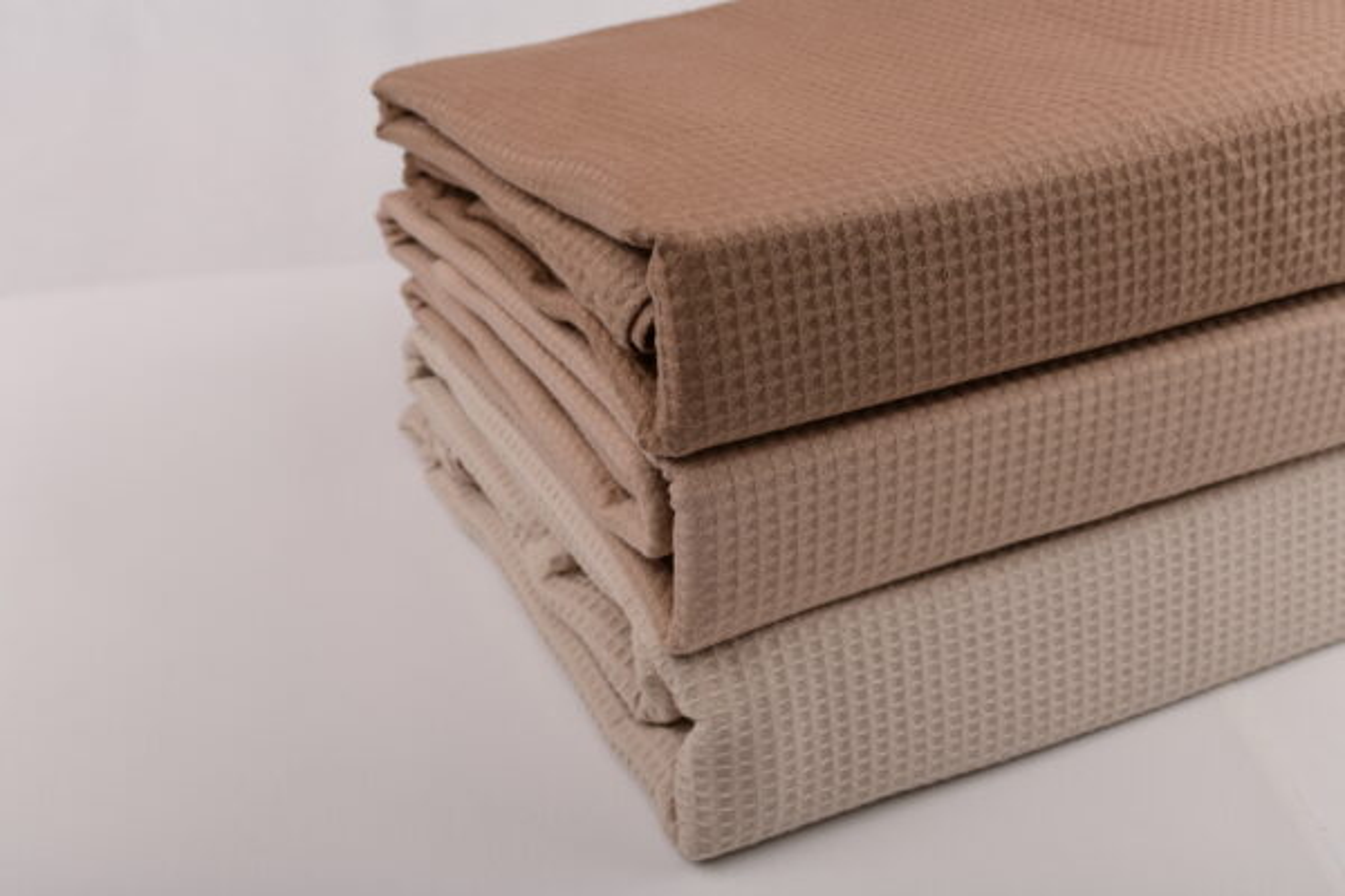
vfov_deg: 27.0
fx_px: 1868
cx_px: 672
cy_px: 448
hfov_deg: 39.6
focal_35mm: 50
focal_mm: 50
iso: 64
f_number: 8
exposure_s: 1/250
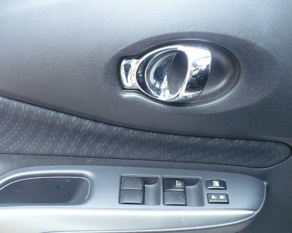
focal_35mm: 39
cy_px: 117
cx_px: 140
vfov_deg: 38.2
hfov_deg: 46.8
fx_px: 337
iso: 400
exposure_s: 1/50
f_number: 2.8
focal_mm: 6.1
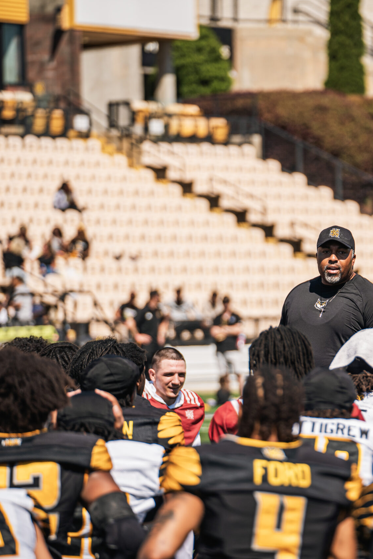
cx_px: 339
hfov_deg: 6.2
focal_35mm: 220
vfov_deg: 9.4
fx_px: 3418
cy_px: 280
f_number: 2.8
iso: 100
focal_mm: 146
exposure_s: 1/2000
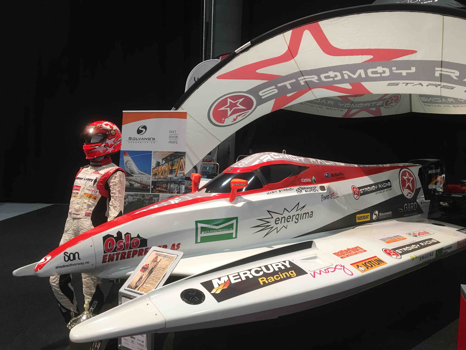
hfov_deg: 61.7
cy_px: 175
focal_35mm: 29
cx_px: 233
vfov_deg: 48.2
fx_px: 390
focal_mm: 4.15
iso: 40
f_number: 2.2
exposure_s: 1/17
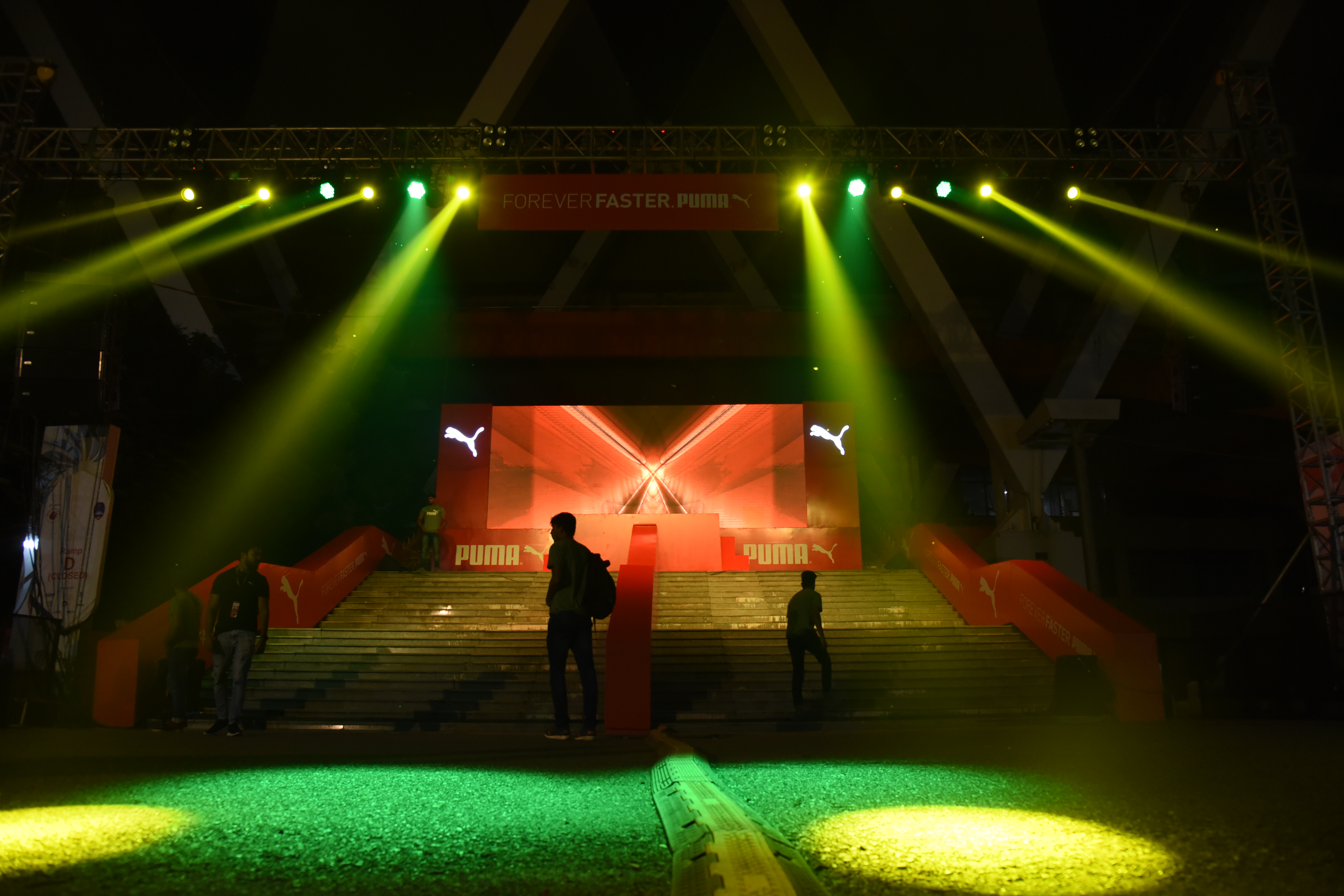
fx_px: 896
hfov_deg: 73.7
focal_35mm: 24
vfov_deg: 53.1
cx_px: 672
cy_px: 448
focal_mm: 24
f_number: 5
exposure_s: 1/125
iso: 2000
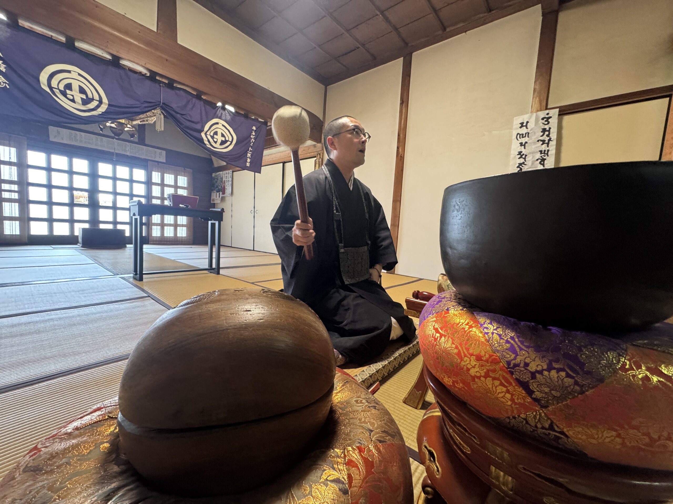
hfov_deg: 102.1
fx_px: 272
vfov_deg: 85.7
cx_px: 336
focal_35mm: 14
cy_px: 252
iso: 320
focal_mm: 2.22
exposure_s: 1/51
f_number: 2.2
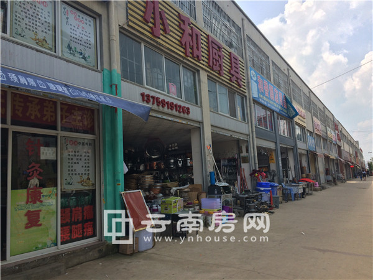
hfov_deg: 61.7
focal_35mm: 29
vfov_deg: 48.2
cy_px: 140
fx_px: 312
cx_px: 186
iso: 32
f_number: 2.2
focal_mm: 4.15
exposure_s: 1/1466
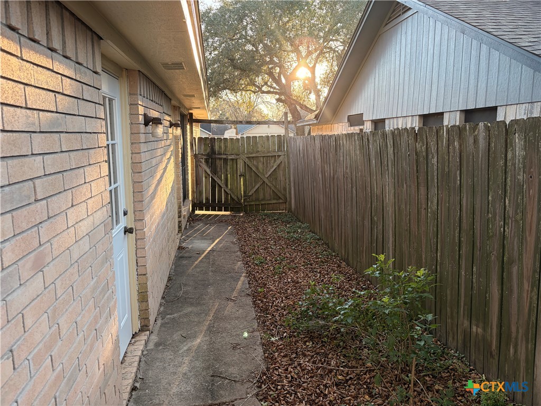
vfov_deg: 53.1
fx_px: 406
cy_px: 203
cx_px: 270
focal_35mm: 26
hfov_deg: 67.3
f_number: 1.6
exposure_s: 1/191
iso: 64
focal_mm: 5.96
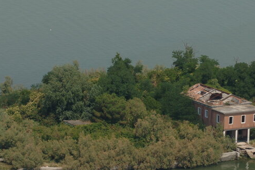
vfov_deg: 4.5
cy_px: 89
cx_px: 205
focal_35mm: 305
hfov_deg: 6.8
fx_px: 2159
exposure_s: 1/1000
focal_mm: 92
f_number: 6.3
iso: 200
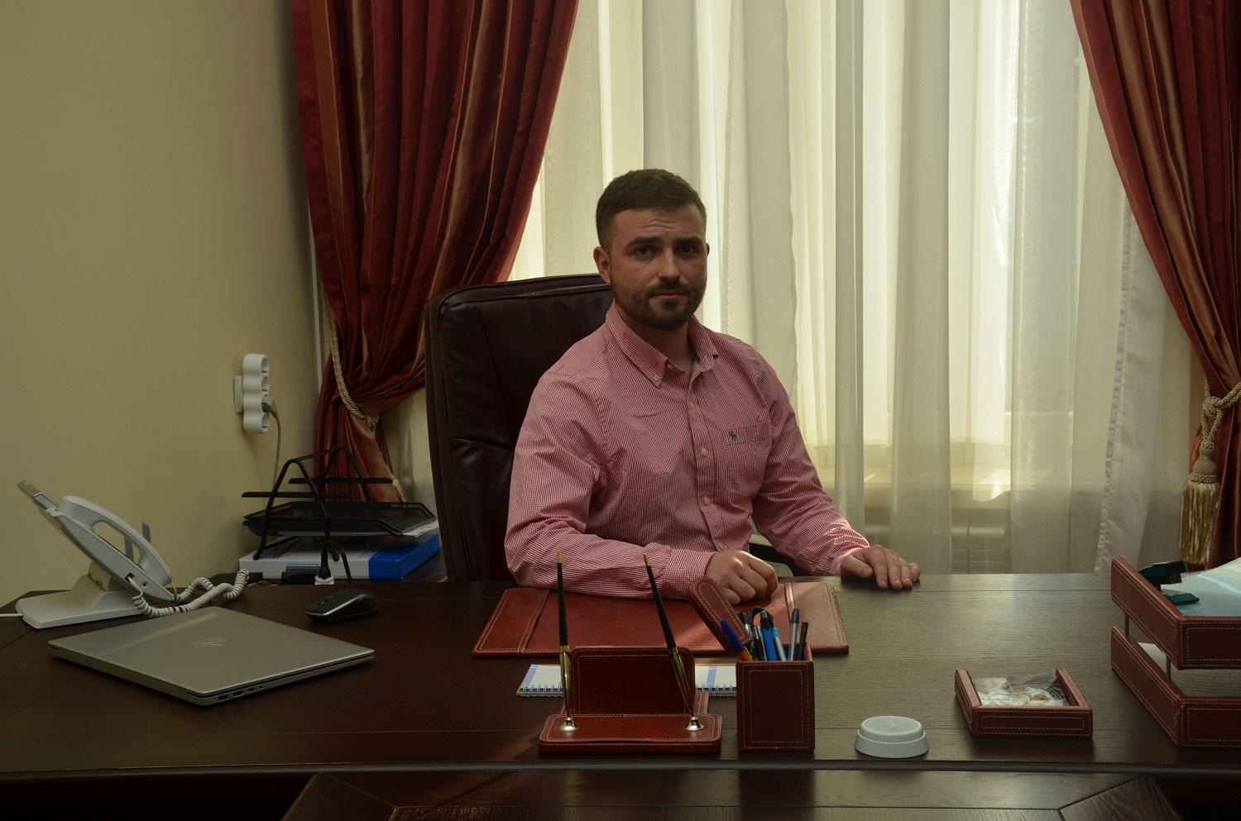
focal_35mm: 51
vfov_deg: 26.4
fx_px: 1754
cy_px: 410
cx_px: 620
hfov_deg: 39.0
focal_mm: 34
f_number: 7.1
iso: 100
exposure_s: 1/160
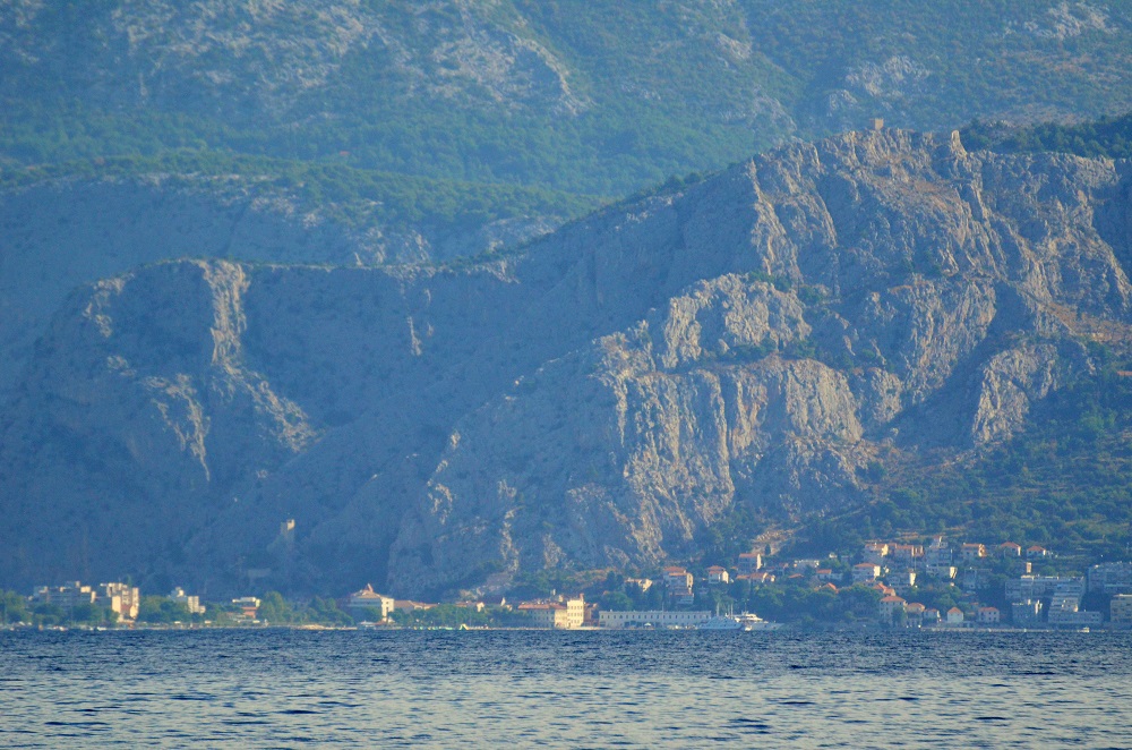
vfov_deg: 3.0
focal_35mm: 450
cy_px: 375
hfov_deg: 4.6
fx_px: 14118
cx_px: 566
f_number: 5.6
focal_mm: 300
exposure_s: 1/6400
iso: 2000
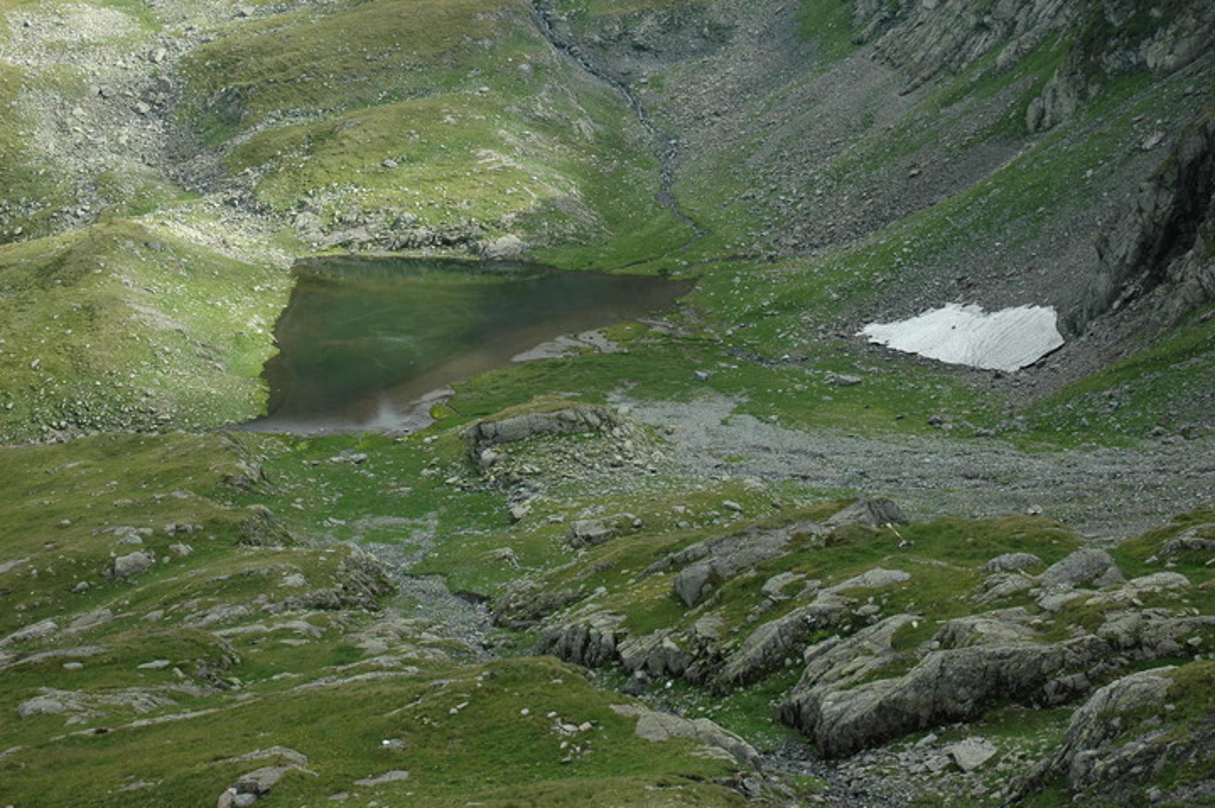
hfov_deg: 42.4
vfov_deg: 28.9
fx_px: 1568
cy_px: 404
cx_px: 608
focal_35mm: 46
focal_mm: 31
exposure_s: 1/200
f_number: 7.1
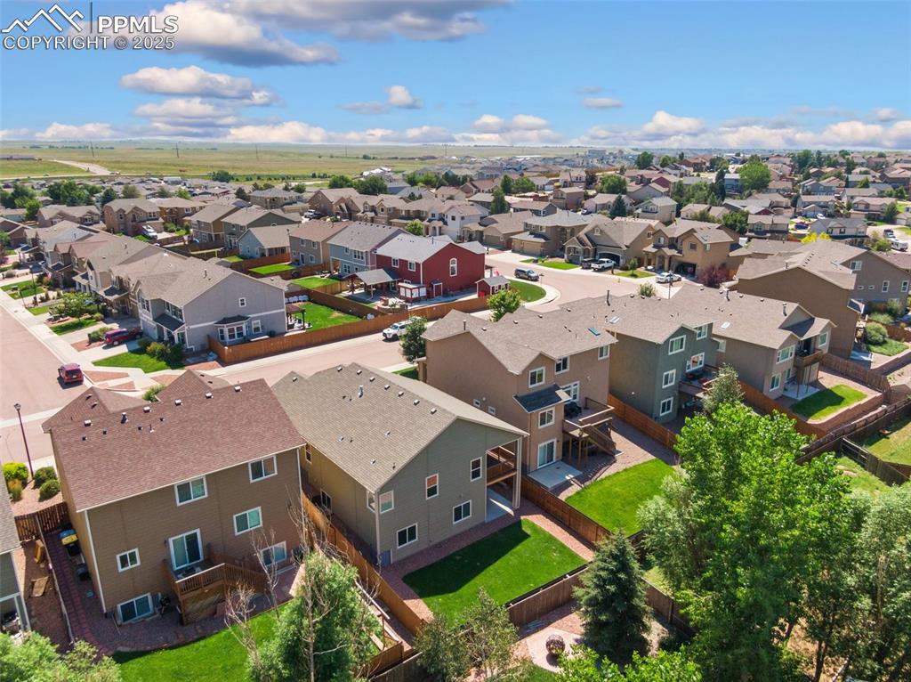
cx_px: 456
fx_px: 631
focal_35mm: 24
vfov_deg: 56.7
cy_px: 341
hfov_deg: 71.6
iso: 100
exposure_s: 1/60
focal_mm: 4.39
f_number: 2.8
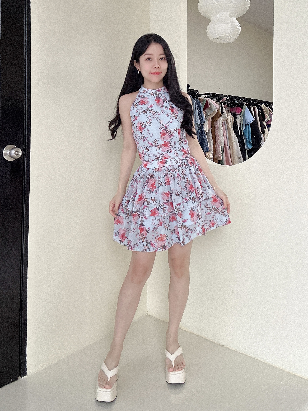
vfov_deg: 73.9
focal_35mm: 23
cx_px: 154
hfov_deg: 58.9
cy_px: 206
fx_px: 273
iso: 160
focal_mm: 2.69
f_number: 1.9
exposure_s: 1/60
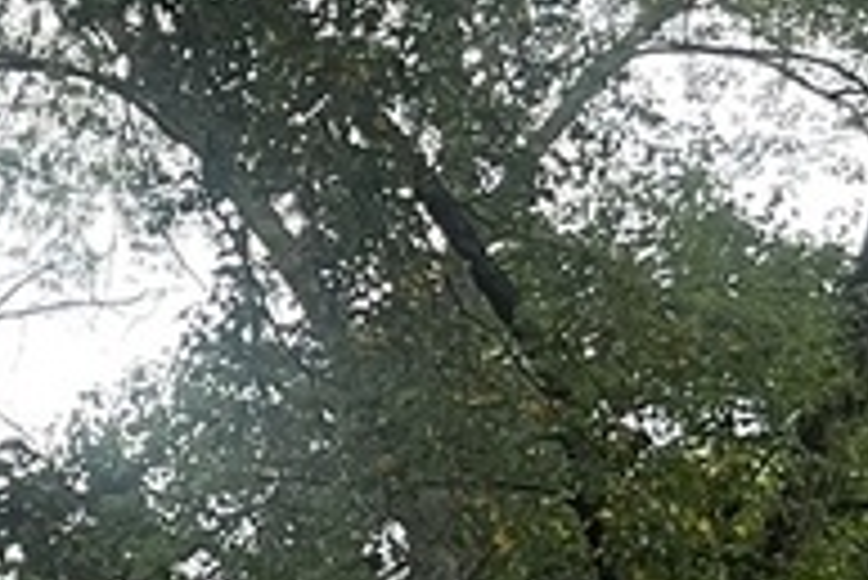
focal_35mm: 151
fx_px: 3643
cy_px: 1322
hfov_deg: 12.0
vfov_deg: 8.4
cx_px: -899
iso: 125
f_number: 1.6
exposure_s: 1/65
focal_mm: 5.1
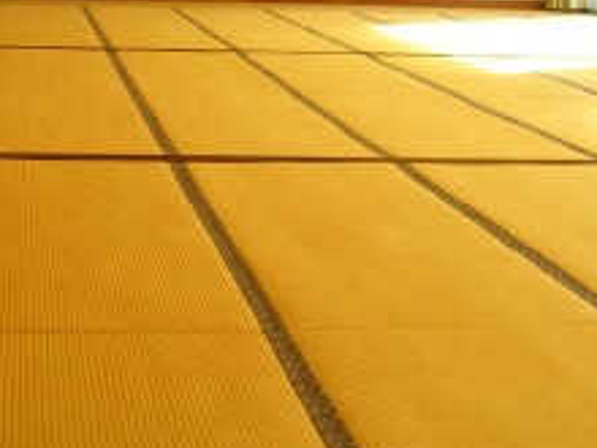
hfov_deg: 27.5
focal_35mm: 69
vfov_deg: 21.1
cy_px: 111
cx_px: 106
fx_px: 1190
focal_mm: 7.9
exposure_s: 1/100
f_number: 2.8
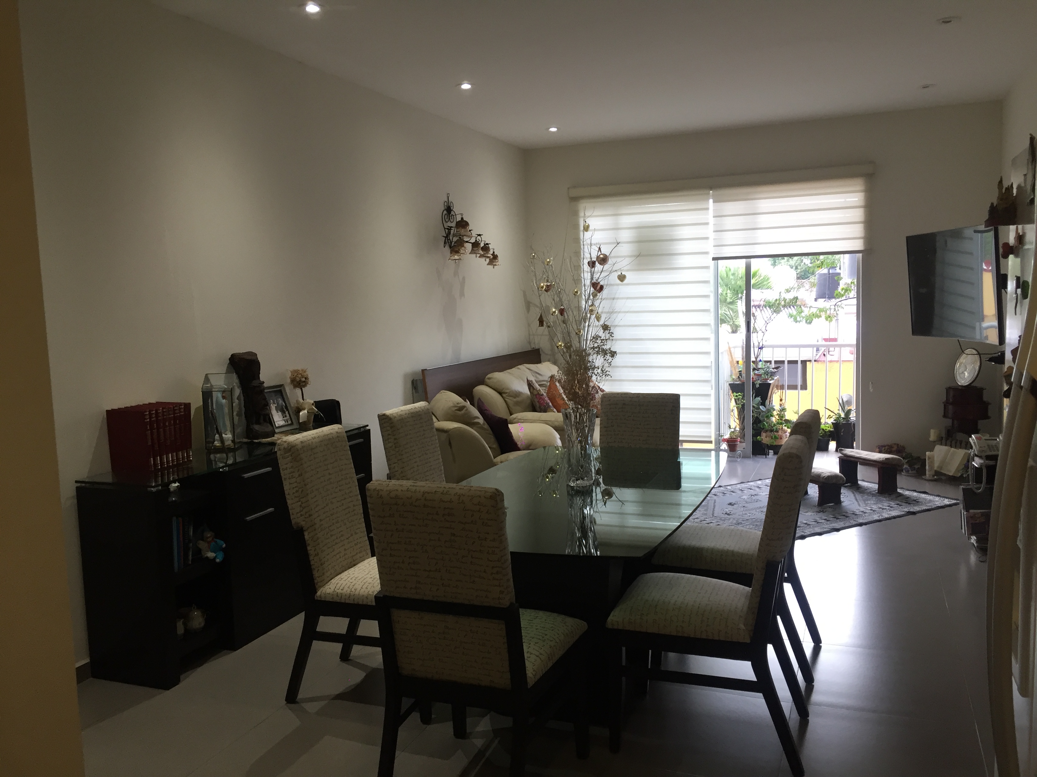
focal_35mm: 29
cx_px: 518
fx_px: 869
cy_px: 388
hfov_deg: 61.7
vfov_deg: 48.2
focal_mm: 4.15
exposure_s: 1/30
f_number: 2.2
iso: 64
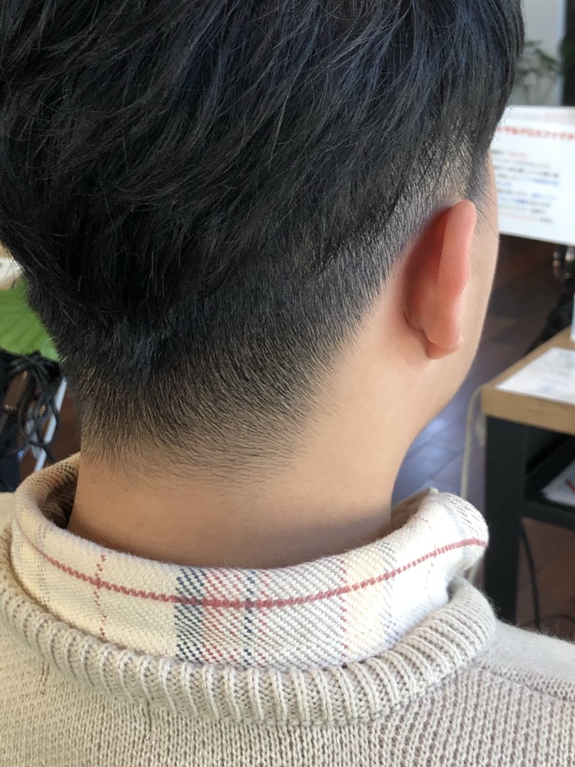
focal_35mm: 59
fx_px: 1307
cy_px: 247
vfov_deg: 32.4
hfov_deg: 24.8
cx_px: 237
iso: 25
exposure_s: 1/33
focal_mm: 3.99
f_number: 1.8
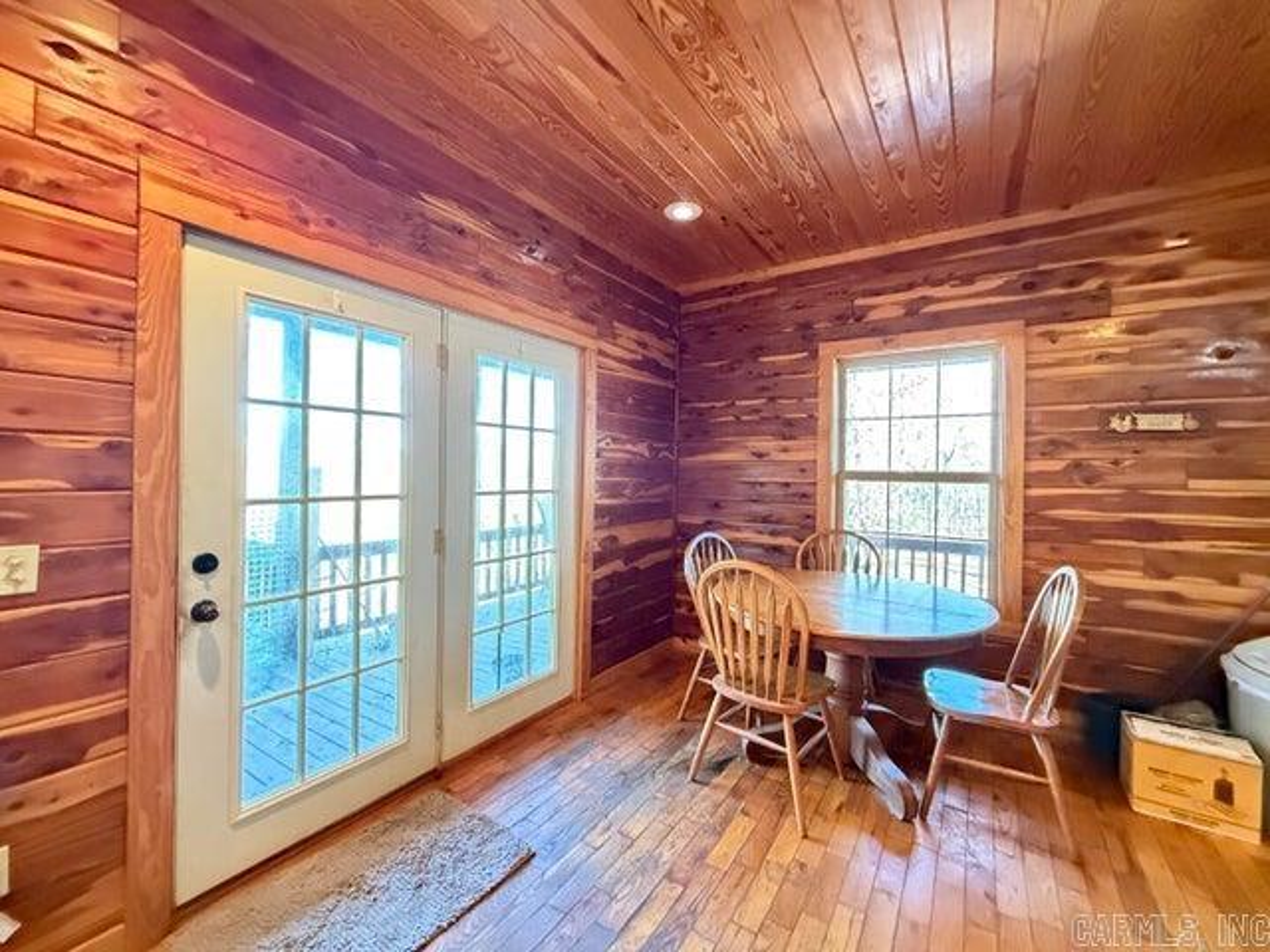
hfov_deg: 102.1
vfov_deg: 85.7
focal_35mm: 14
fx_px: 514
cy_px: 476
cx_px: 635
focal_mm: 2.22
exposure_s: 1/40
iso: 1250
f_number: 2.2
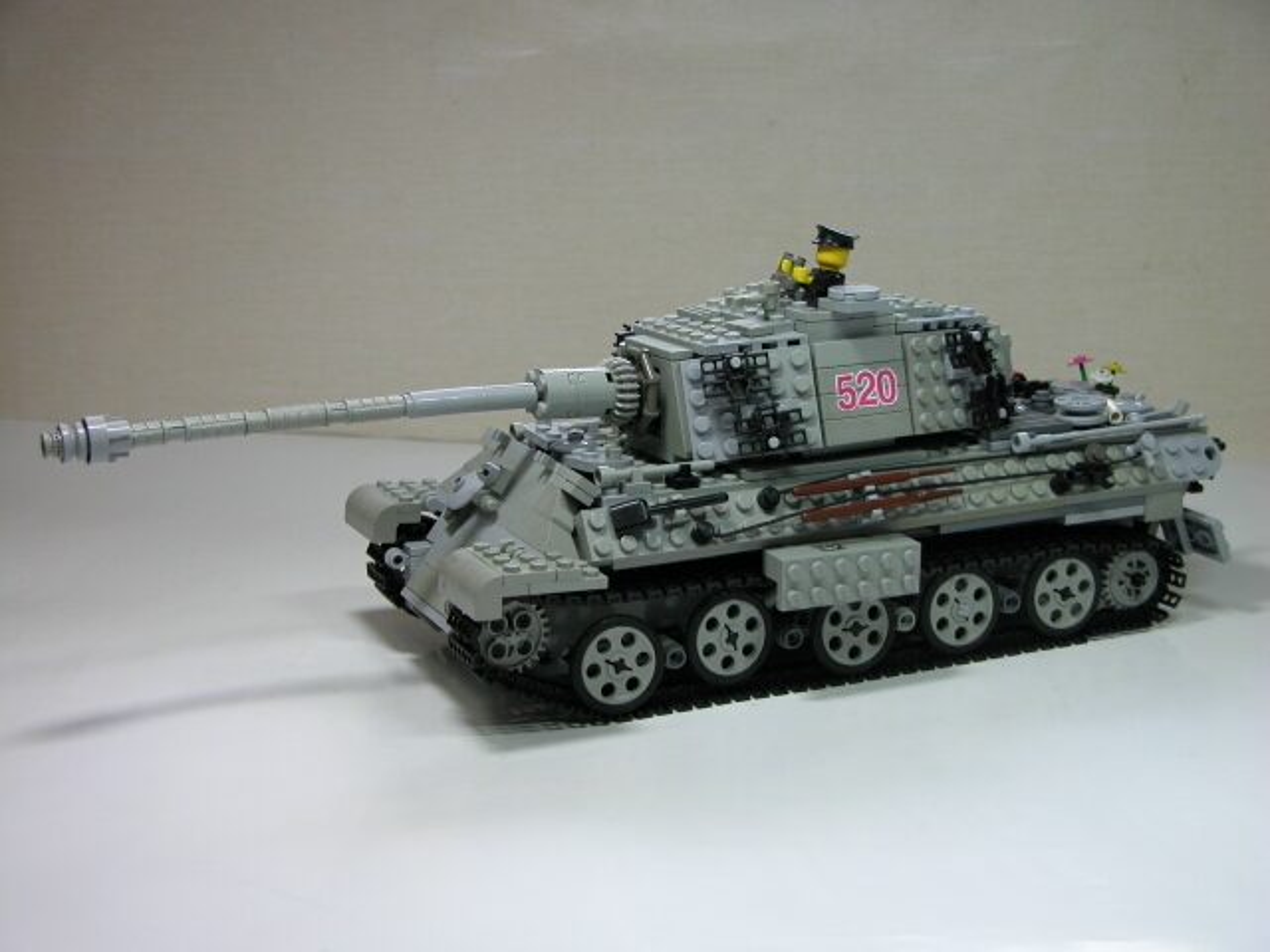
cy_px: 476
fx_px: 2128
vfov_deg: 25.2
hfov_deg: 33.2
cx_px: 635
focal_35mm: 58
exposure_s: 1/40.4
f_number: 3.1
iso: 100
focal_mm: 14.7
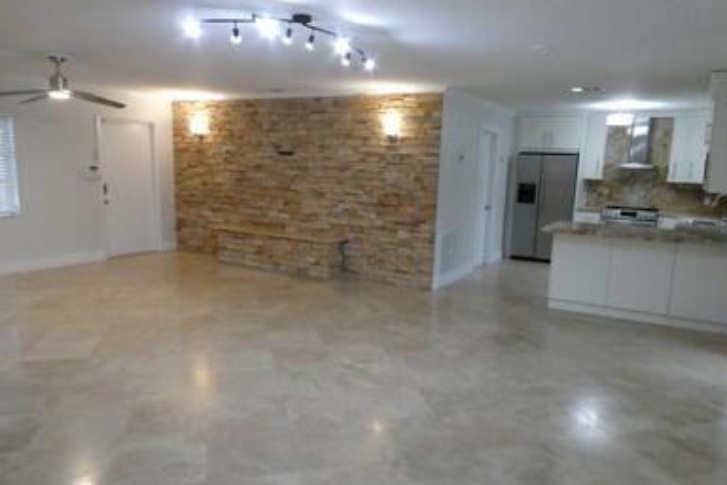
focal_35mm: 26
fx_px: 525
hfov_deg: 69.4
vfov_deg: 49.5
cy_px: 261
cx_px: 364
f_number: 3.3
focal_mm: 4.3
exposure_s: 1/125
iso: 1250
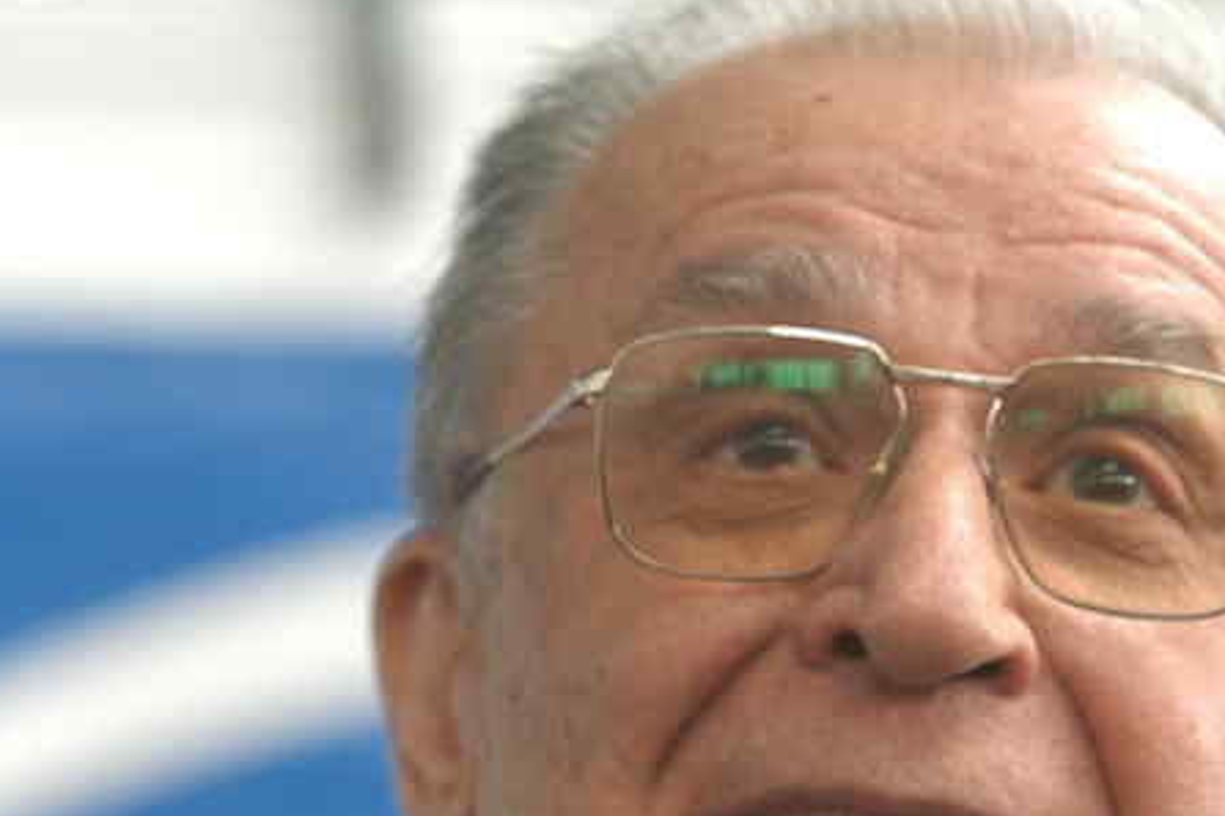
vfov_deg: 3.8
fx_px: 12347
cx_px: 420
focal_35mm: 363
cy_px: 681
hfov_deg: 5.7
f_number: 3.5
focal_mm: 120
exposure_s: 1/125
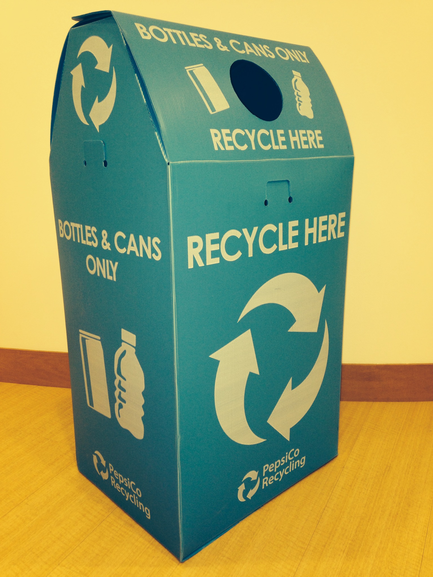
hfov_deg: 42.9
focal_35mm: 33
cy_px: 288
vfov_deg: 55.4
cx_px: 216
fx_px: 550
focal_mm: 4.12
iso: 80
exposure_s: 1/20
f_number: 2.4
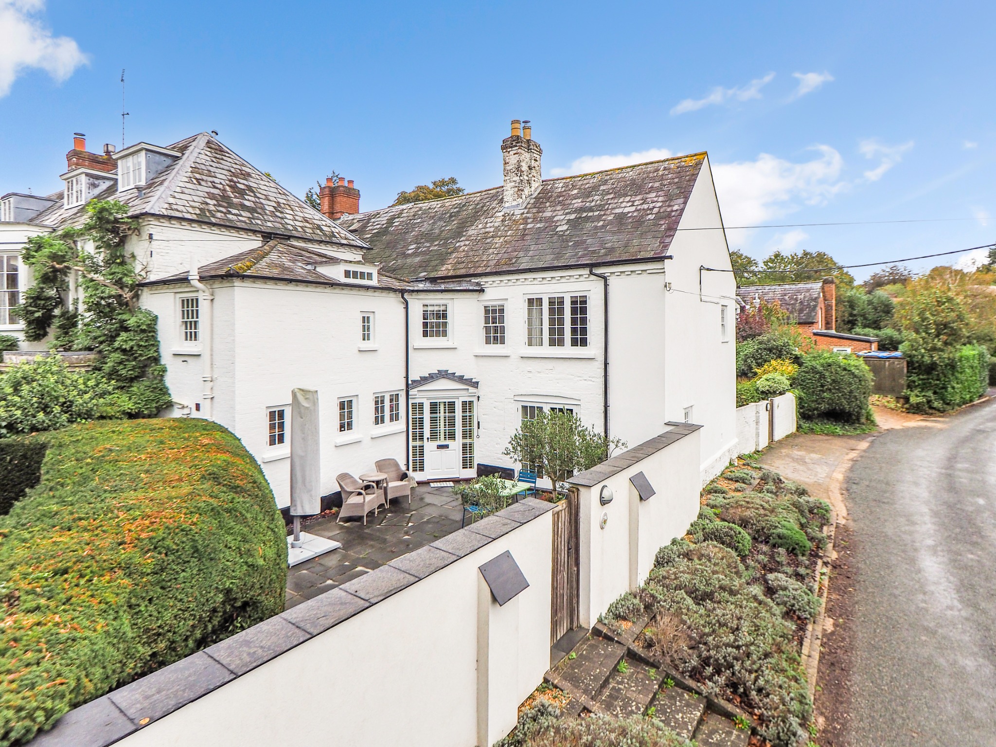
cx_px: 498
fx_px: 518
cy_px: 374
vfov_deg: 71.6
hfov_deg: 87.8
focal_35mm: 18
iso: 400
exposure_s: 1/640
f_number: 9
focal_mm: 9
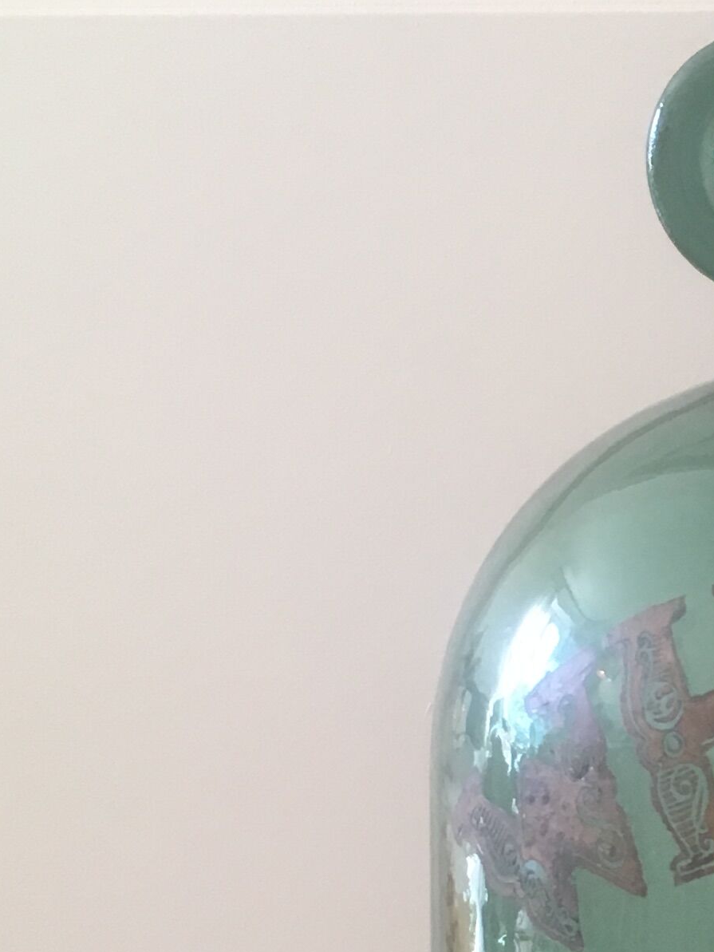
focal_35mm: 98
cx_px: 1037
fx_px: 2695
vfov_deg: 19.5
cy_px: 930
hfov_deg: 14.2
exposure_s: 1/33
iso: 50
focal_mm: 4.15
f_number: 2.2
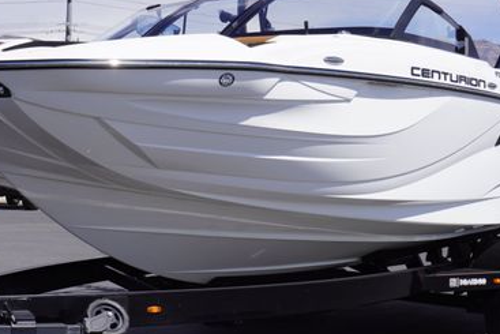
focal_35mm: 68
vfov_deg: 20.0
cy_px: 143
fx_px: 945
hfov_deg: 29.6
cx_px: 222
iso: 100
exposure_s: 1/250
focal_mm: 26
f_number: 11
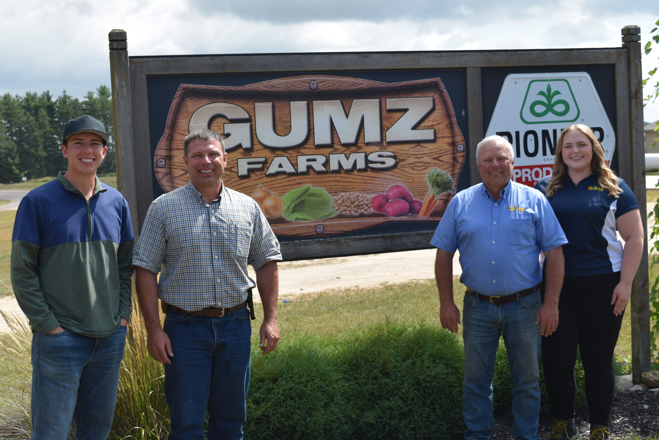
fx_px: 961
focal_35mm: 52
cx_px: 330
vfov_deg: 25.8
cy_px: 220
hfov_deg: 37.8
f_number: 9
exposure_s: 1/320
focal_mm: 35
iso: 200
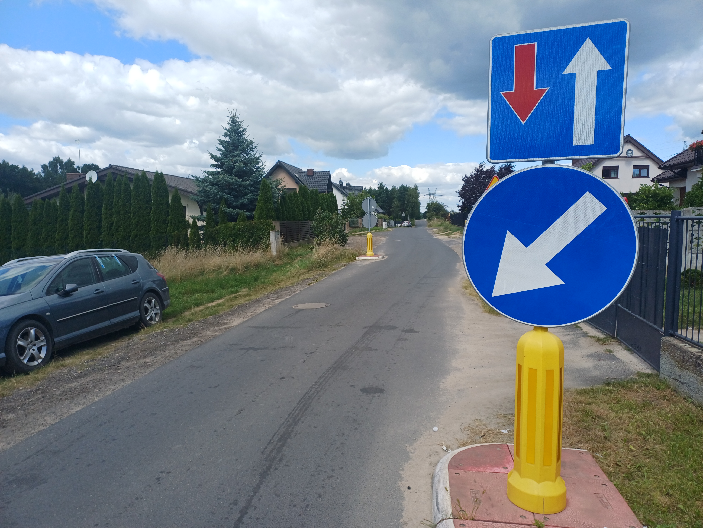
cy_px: 264
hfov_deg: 69.4
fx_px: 508
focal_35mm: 25
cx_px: 352
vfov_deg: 54.9
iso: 50
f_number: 1.8
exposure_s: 1/1024
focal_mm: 4.65
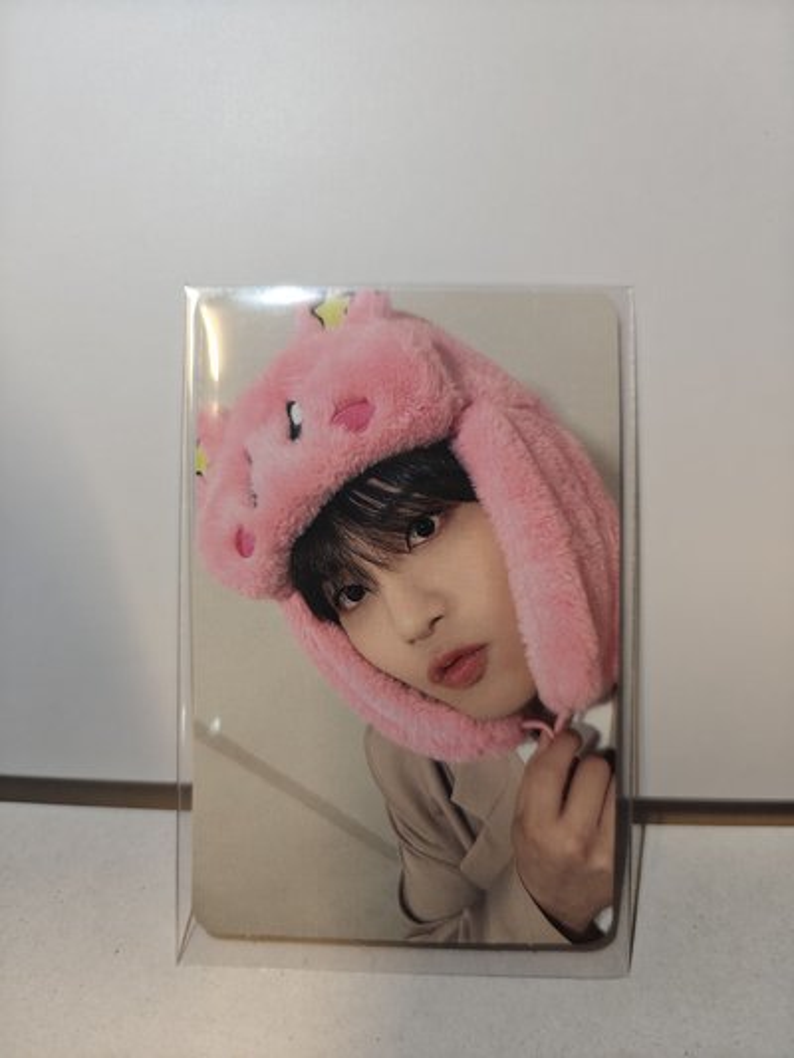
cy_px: 529
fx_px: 703
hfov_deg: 58.9
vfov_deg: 73.9
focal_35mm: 23
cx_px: 397
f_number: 1.7
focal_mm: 6.06
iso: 500
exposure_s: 1/120
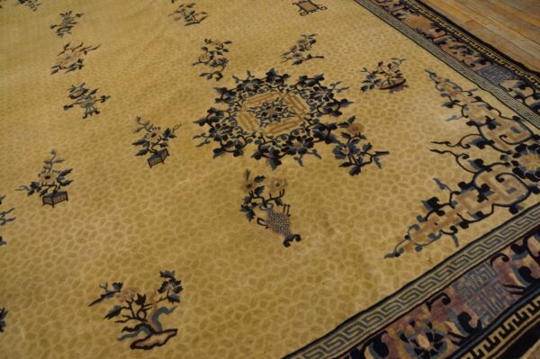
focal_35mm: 27
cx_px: 270
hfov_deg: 67.4
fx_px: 405
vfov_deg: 47.9
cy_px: 180
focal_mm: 18
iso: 800
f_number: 4
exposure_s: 1/60
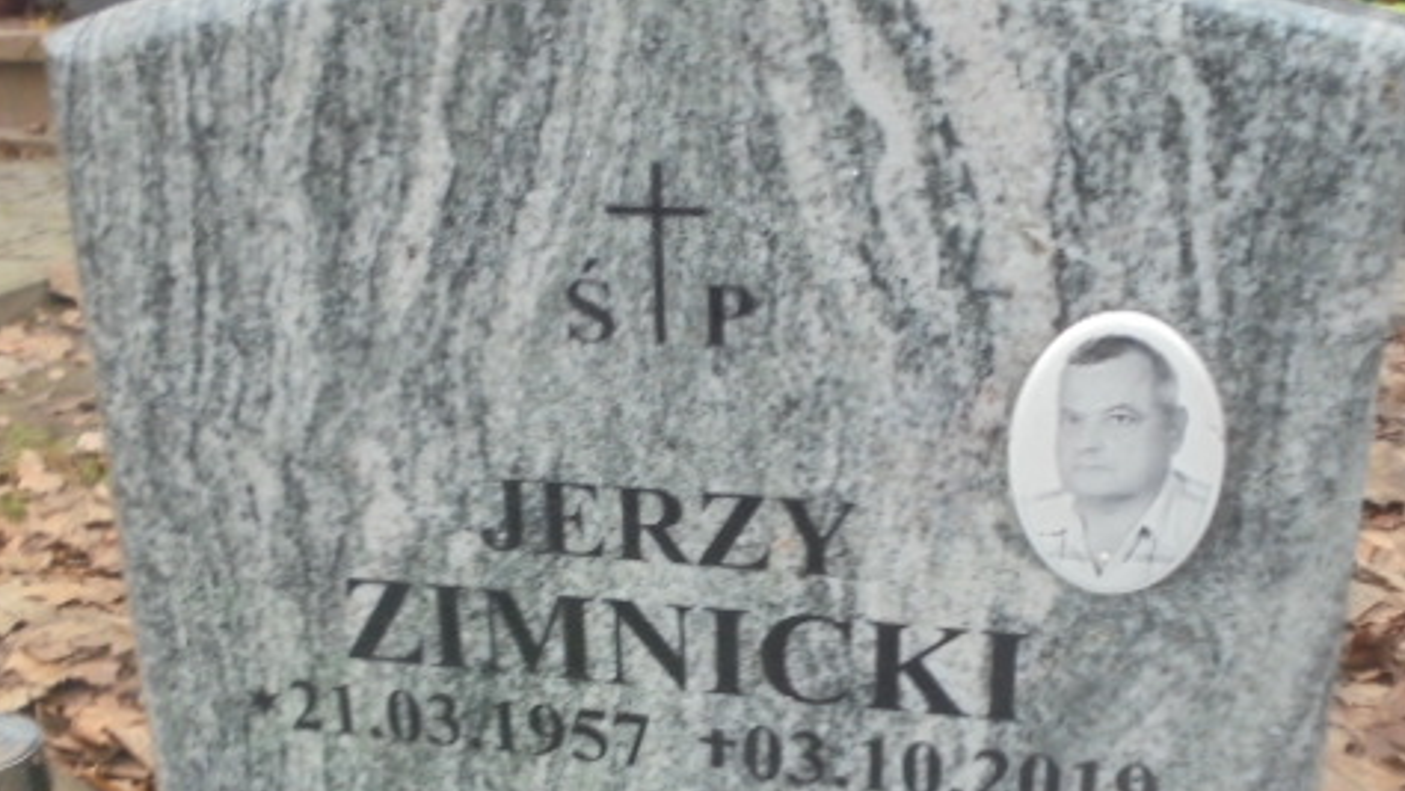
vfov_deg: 23.7
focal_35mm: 50
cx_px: 617
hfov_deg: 41.2
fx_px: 1863
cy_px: 610
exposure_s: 1/30
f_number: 4
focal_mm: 6.1
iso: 400
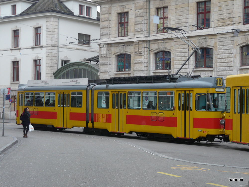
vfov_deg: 21.3
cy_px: 94
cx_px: 124
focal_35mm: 69
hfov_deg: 28.2
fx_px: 496
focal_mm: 11.4
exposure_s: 1/60
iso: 100
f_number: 3.2
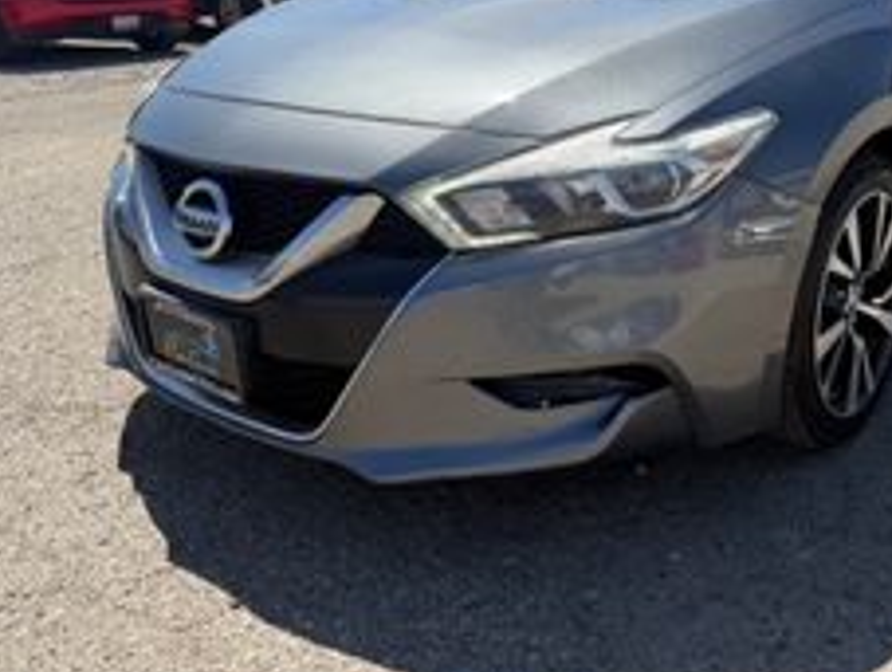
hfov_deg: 47.9
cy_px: 193
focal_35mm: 38
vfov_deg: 37.2
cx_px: 613
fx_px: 981
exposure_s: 1/3759
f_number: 1.78
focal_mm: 6.76
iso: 80
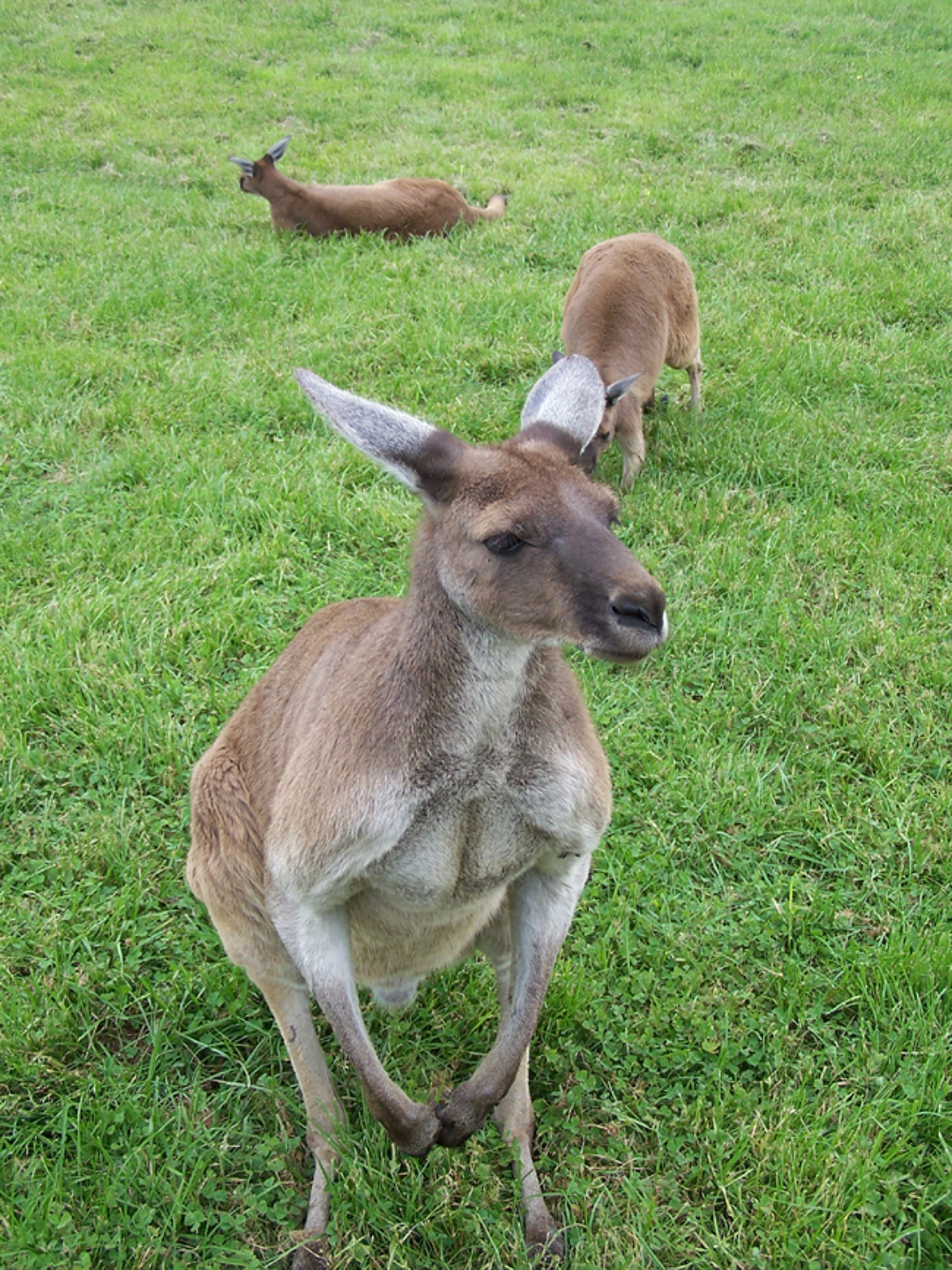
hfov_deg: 30.3
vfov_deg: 39.7
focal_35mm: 48
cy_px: 635
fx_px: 1761
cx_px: 476
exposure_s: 1/180
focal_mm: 8
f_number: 3.2
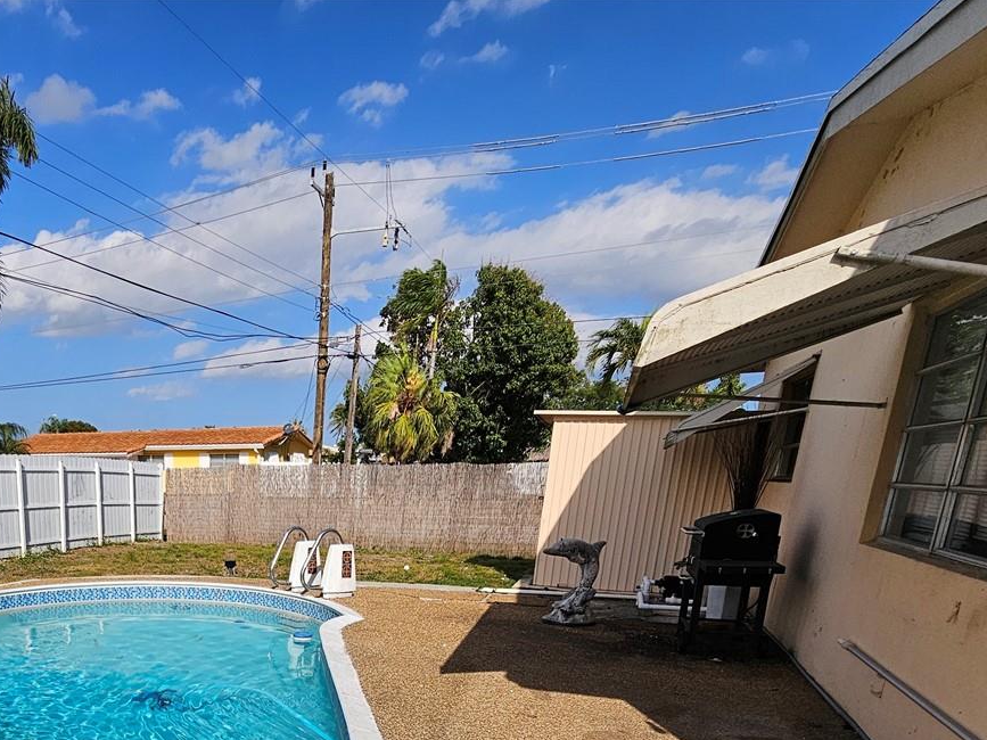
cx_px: 186
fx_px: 684
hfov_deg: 64.7
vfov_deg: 49.8
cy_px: 680
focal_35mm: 24
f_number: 2.2
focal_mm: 2.2
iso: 50
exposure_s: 1/3829
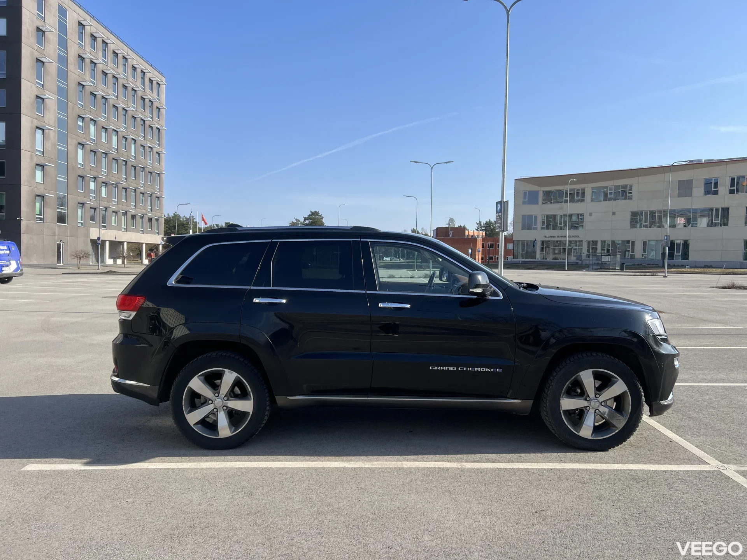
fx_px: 561
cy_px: 280
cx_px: 374
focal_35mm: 26
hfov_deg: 67.3
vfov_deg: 53.1
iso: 50
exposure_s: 1/3257
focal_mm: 5.7
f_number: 1.5
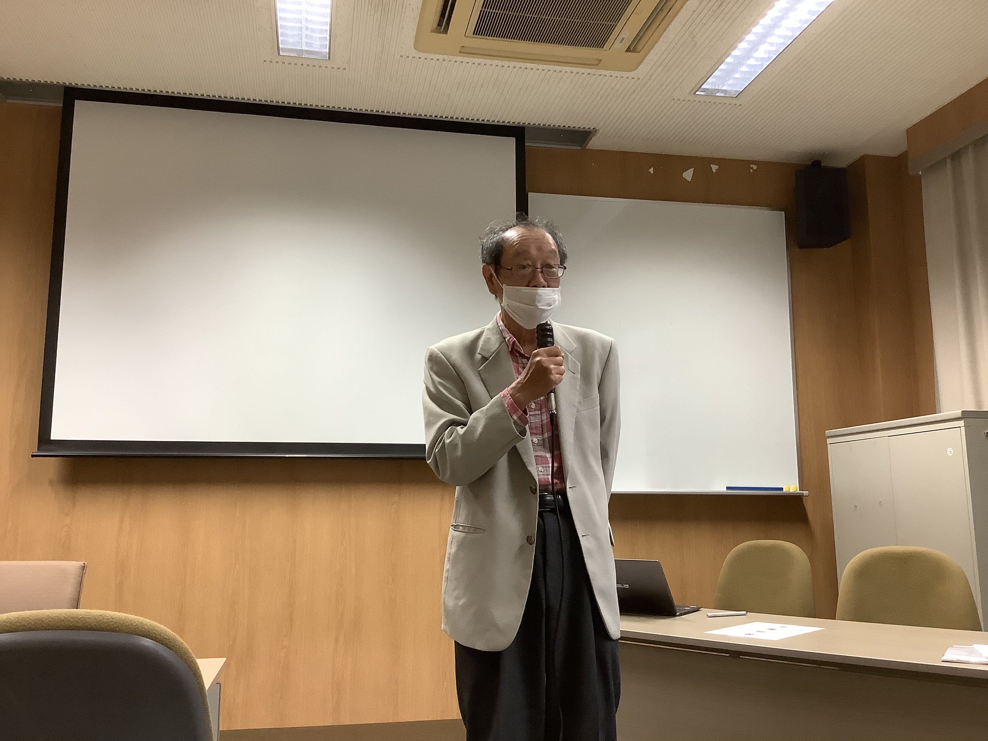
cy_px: 370
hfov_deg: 58.4
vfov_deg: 45.4
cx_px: 494
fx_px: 885
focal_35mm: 31
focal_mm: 3.3
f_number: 2.4
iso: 125
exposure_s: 1/50
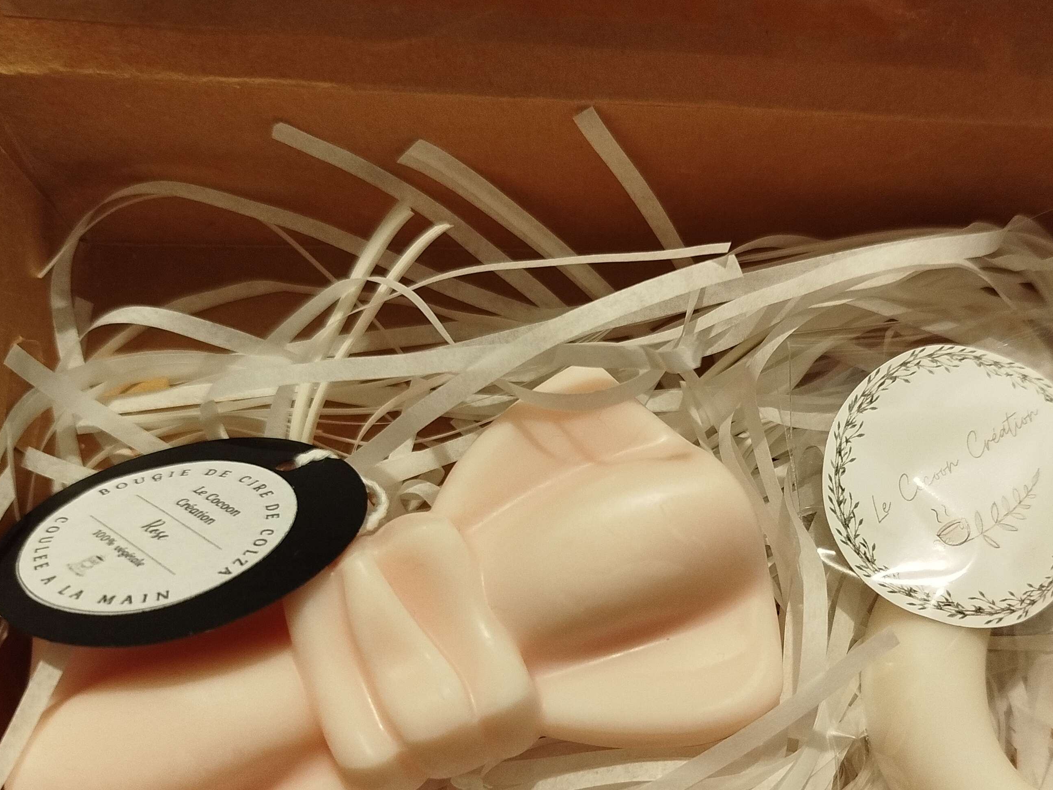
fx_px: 1125
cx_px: 633
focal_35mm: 37
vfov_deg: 38.1
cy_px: 548
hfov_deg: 49.8
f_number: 1.7
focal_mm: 5.31
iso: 640
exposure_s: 1/33
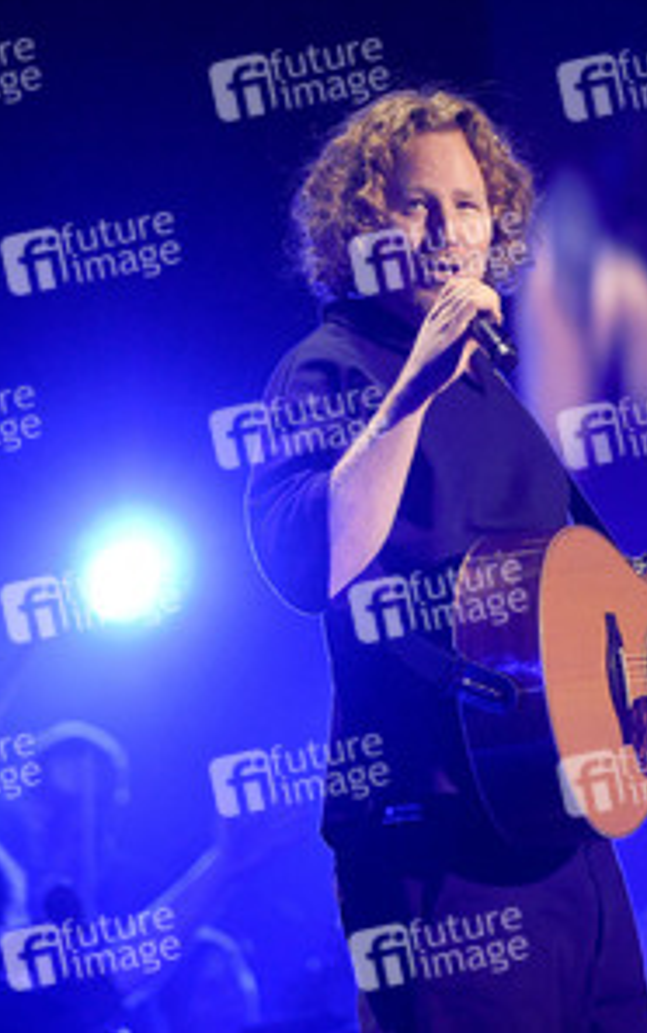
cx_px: 694
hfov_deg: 4.2
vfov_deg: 6.8
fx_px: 8705
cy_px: 515
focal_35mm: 309
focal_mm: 200
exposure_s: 1/400
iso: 1600
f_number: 4
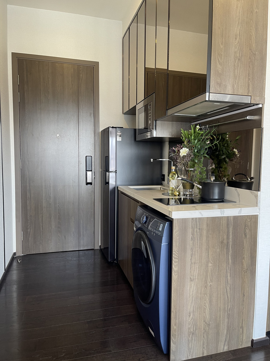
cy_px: 180
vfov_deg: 67.3
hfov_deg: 53.1
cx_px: 135
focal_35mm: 26
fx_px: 270
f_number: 1.6
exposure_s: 1/50
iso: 125
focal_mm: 5.1
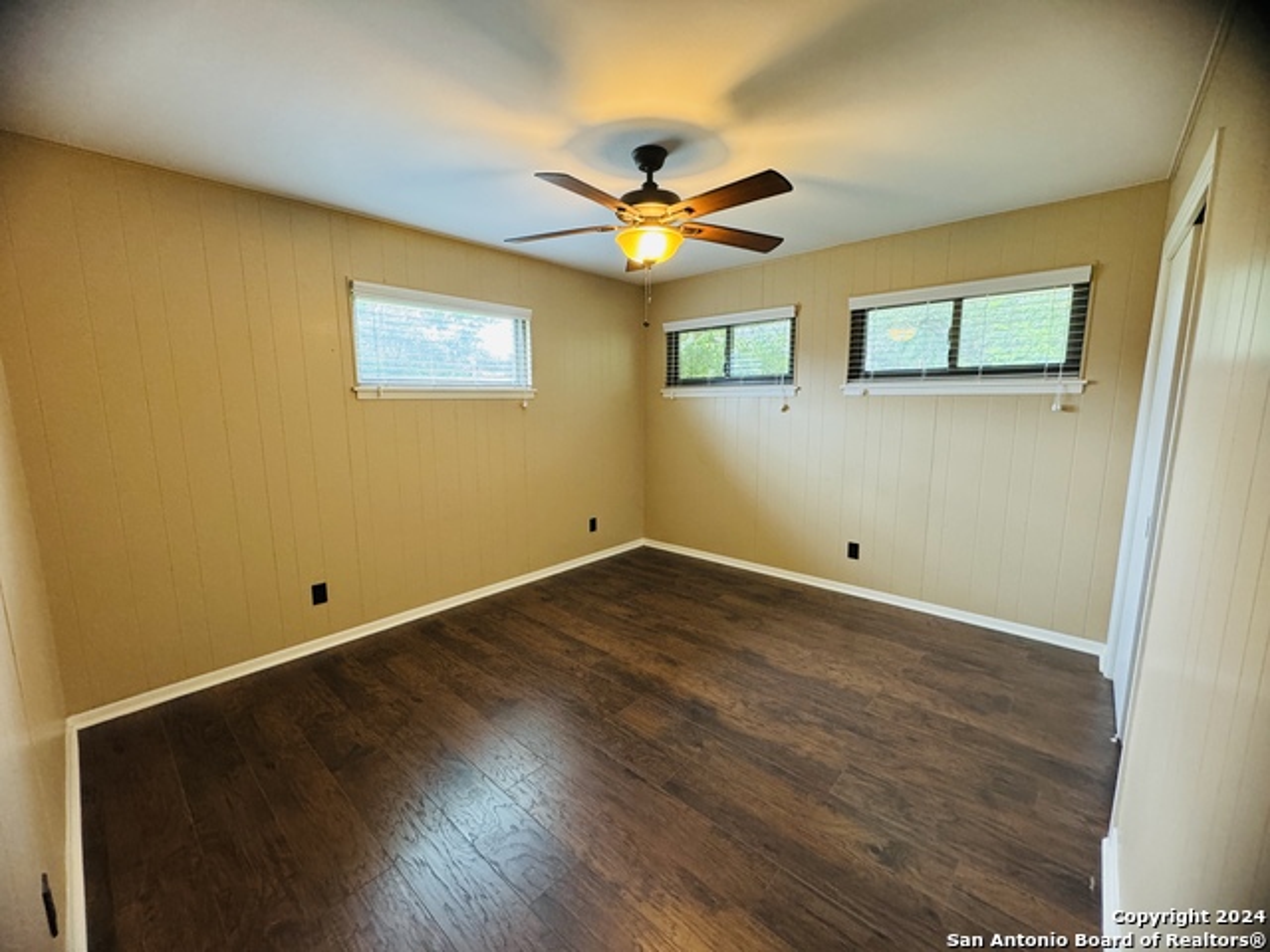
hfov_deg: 102.1
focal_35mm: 14
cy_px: 476
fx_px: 514
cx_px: 635
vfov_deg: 85.7
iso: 320
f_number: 2.2
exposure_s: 1/60
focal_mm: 2.22
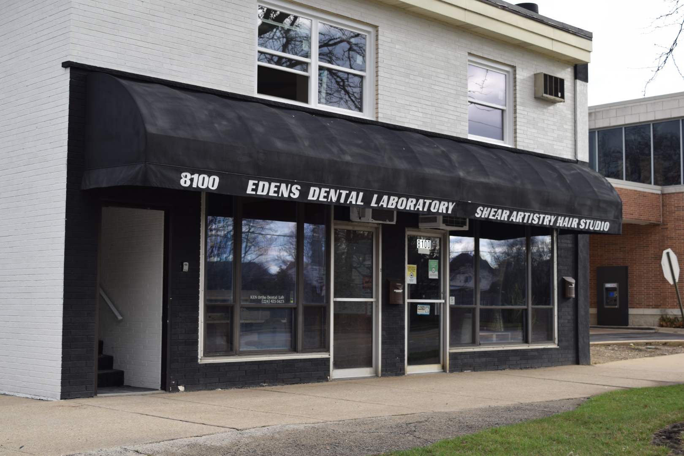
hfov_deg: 37.9
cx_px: 342
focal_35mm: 52
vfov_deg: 25.8
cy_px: 228
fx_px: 997
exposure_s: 1/200
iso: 100
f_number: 6.3
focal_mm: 35
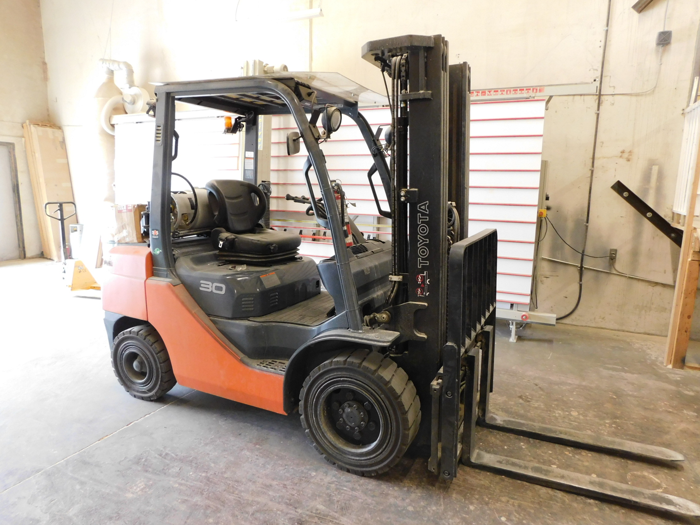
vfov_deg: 58.9
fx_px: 465
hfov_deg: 73.9
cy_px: 262
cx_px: 350
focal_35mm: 23
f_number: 3
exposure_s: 1/30
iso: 360
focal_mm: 4
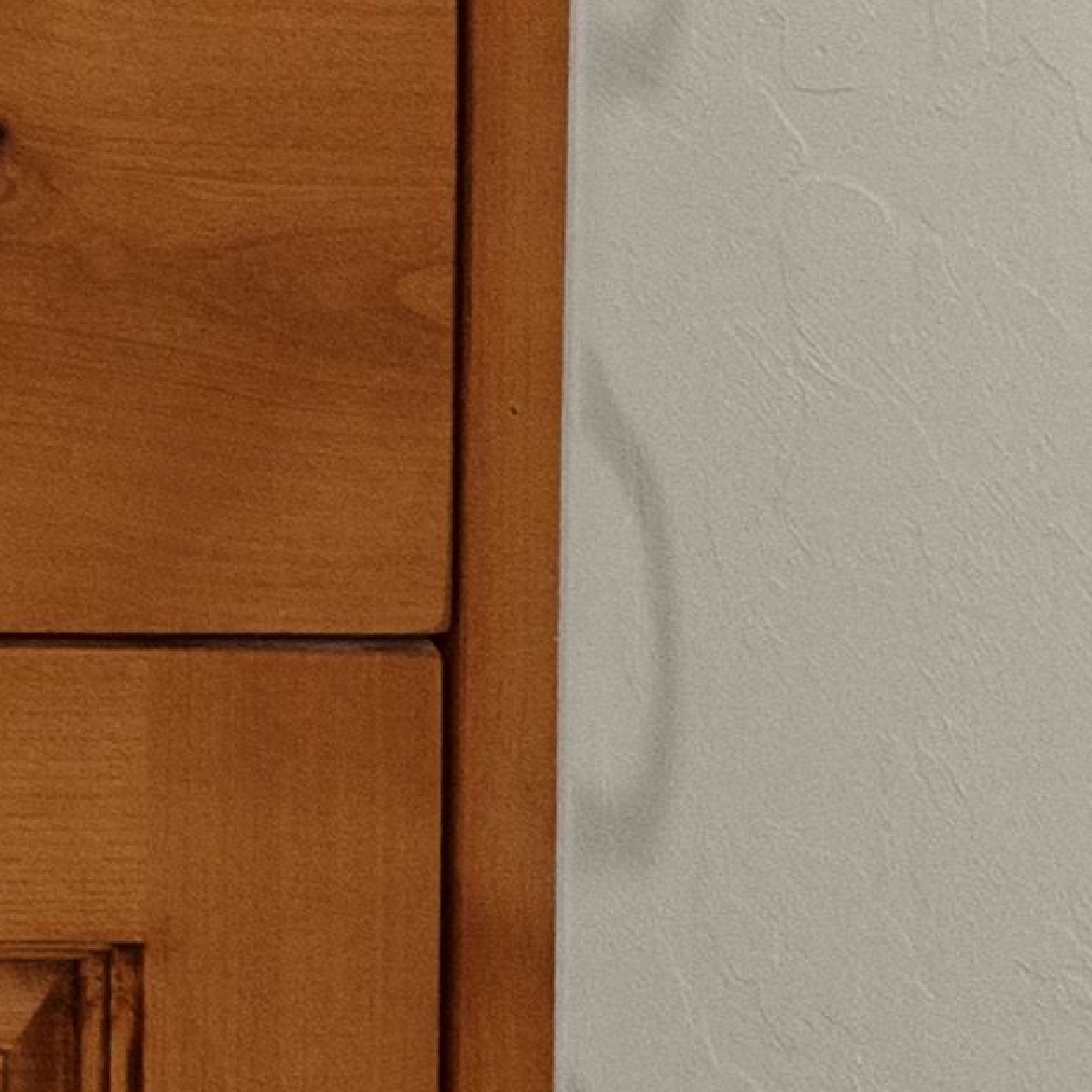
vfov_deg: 8.6
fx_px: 5389
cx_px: -3030
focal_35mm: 151
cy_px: -2653
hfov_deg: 8.1
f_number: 8
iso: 640
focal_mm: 16
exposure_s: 1/2
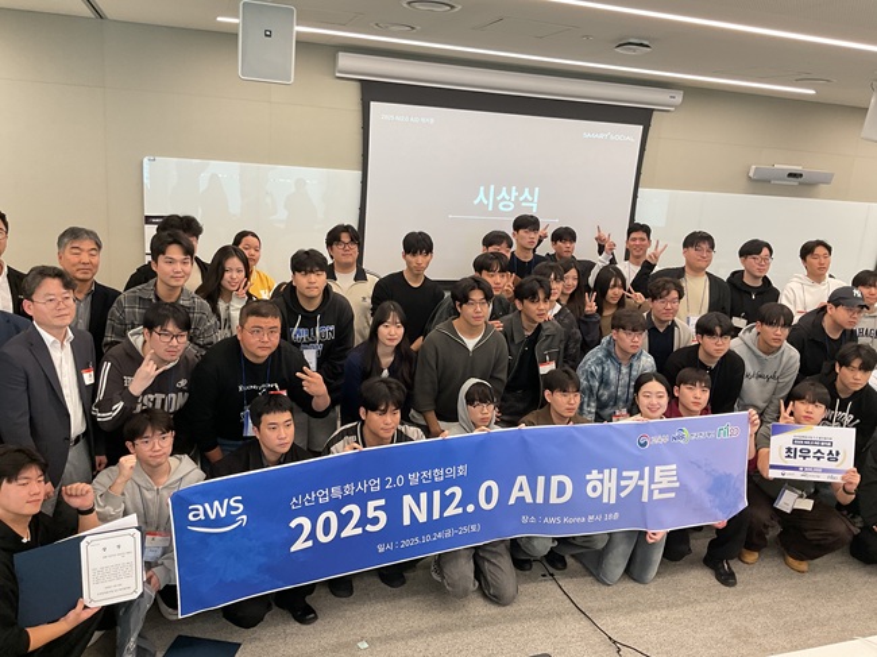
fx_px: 734
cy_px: 328
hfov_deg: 61.7
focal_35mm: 29
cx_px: 438
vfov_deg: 48.2
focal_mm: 3
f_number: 1.8
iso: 80
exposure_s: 1/60
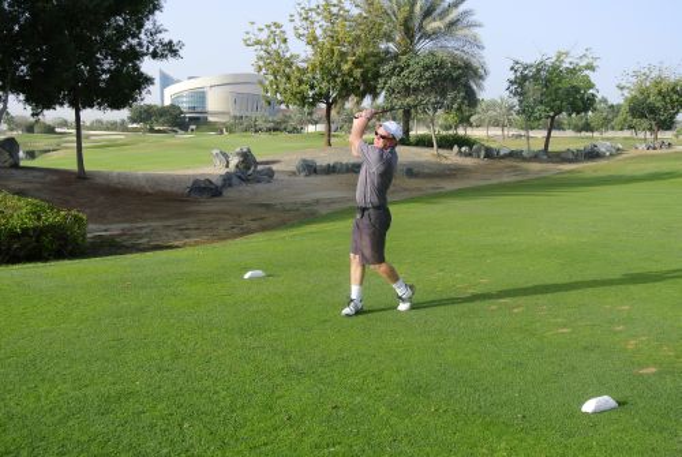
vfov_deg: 33.5
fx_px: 759
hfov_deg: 48.4
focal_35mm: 40
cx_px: 341
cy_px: 228
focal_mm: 15.1
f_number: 5
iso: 100
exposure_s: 1/400
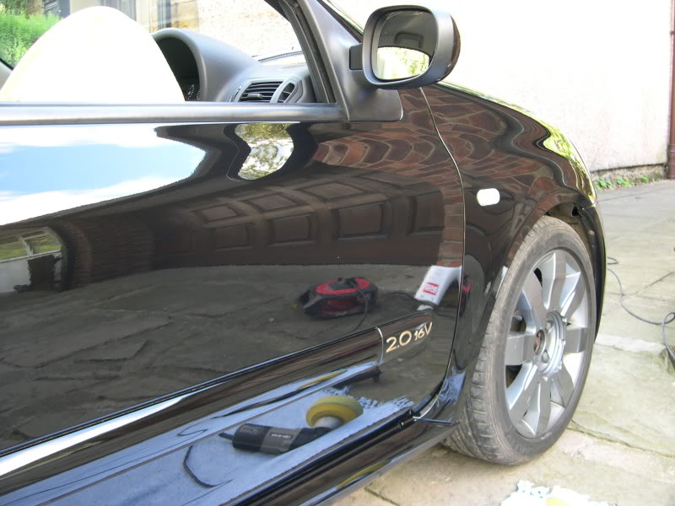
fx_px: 741
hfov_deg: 49.0
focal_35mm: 38
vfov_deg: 37.7
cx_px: 338
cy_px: 253
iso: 100
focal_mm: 8
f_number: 2.8
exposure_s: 1/16.3
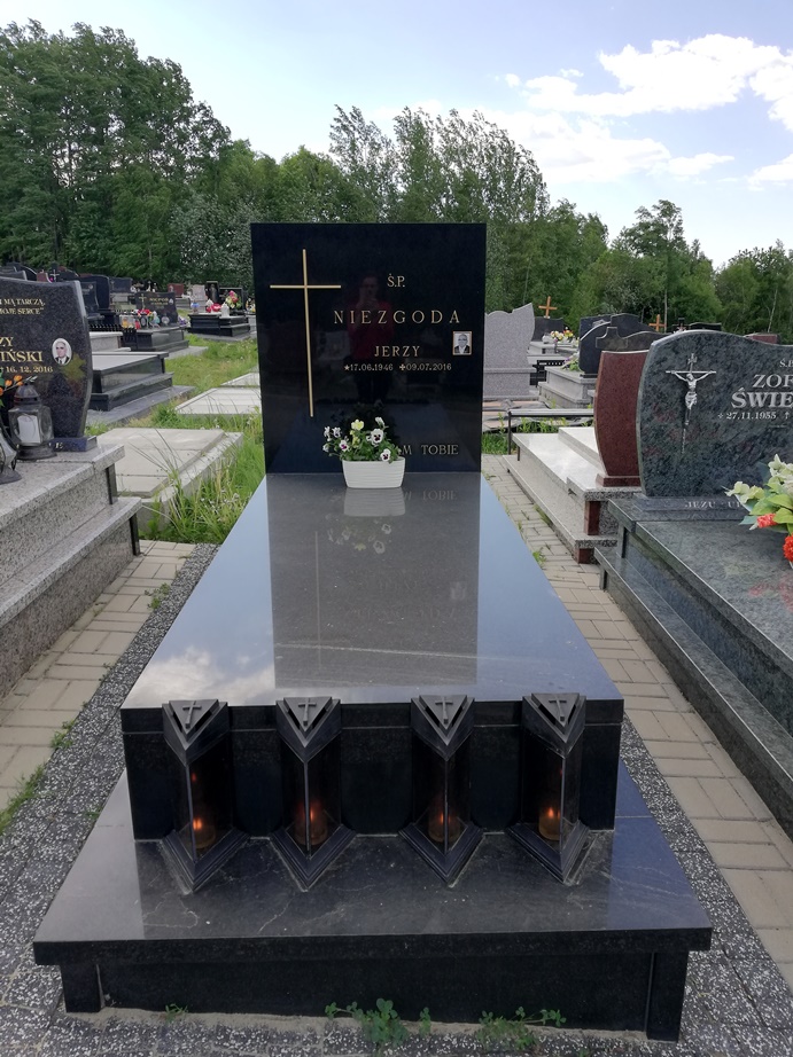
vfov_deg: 65.3
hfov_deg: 51.3
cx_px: 396
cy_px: 528
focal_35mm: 27
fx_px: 825
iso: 50
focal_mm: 3.81
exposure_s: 1/645
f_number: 2.2
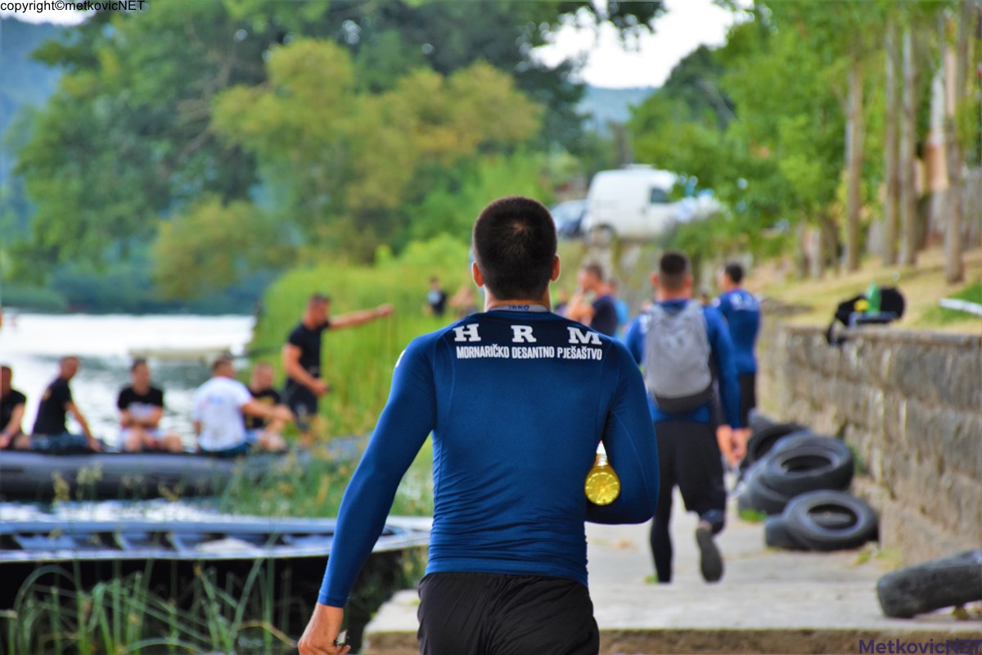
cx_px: 491
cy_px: 328
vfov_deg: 7.9
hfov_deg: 11.8
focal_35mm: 174
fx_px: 4746
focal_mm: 116
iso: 200
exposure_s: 1/125
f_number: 5.6
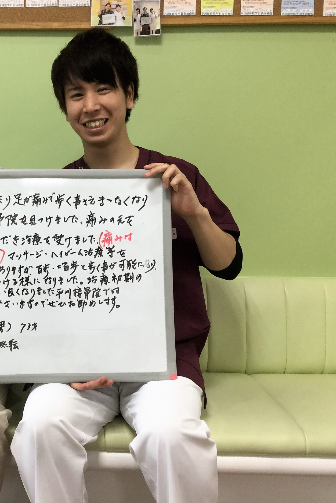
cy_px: 253
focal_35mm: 44
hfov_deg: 29.5
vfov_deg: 44.5
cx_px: 45
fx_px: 616
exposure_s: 1/30
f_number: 2.4
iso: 25
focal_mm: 3.3
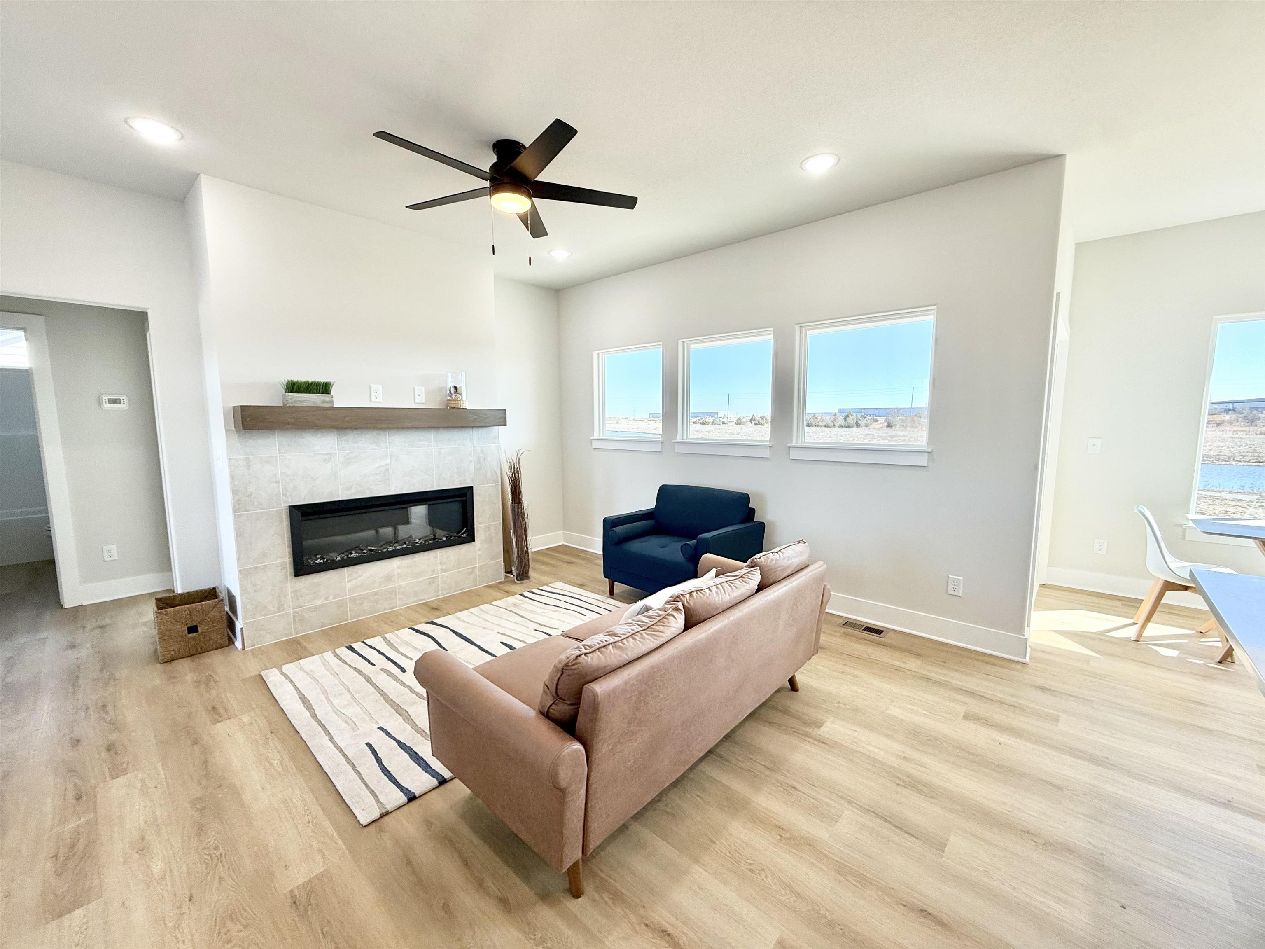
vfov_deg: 85.7
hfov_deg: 102.1
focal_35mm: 14
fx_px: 512
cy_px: 474
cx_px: 632
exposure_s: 1/132
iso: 64
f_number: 2.2
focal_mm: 2.22
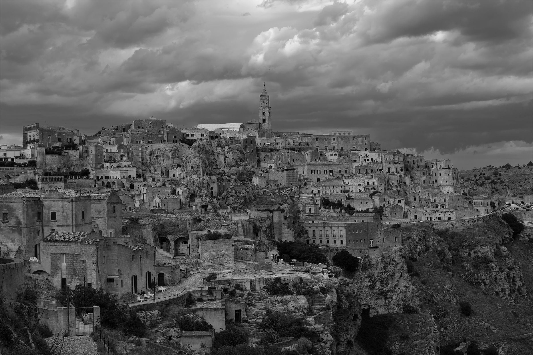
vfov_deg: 28.1
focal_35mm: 48
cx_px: 266
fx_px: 711
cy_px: 178
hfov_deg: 41.1
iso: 100
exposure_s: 1/320
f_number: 8
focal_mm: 32
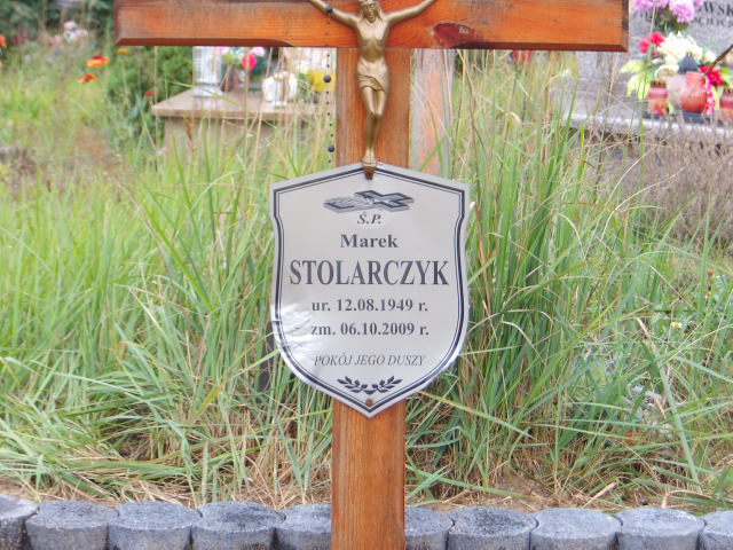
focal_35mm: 108
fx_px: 2287
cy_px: 275
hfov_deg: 18.2
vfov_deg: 13.7
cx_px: 366
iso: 147
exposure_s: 1/54
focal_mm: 19.6
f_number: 6.6
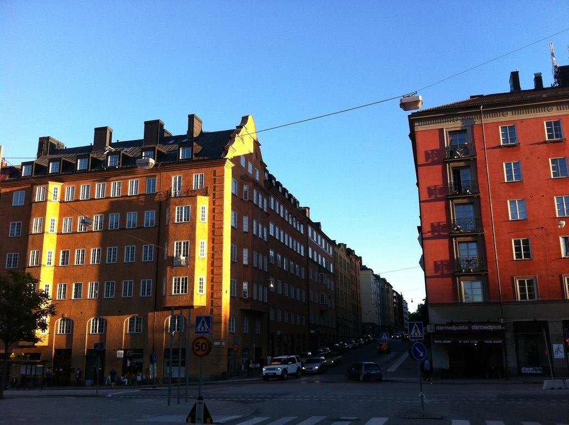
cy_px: 212
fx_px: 575
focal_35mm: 35
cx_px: 284
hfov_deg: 52.7
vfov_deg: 40.6
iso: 80
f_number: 2.8
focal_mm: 3.85
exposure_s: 1/285
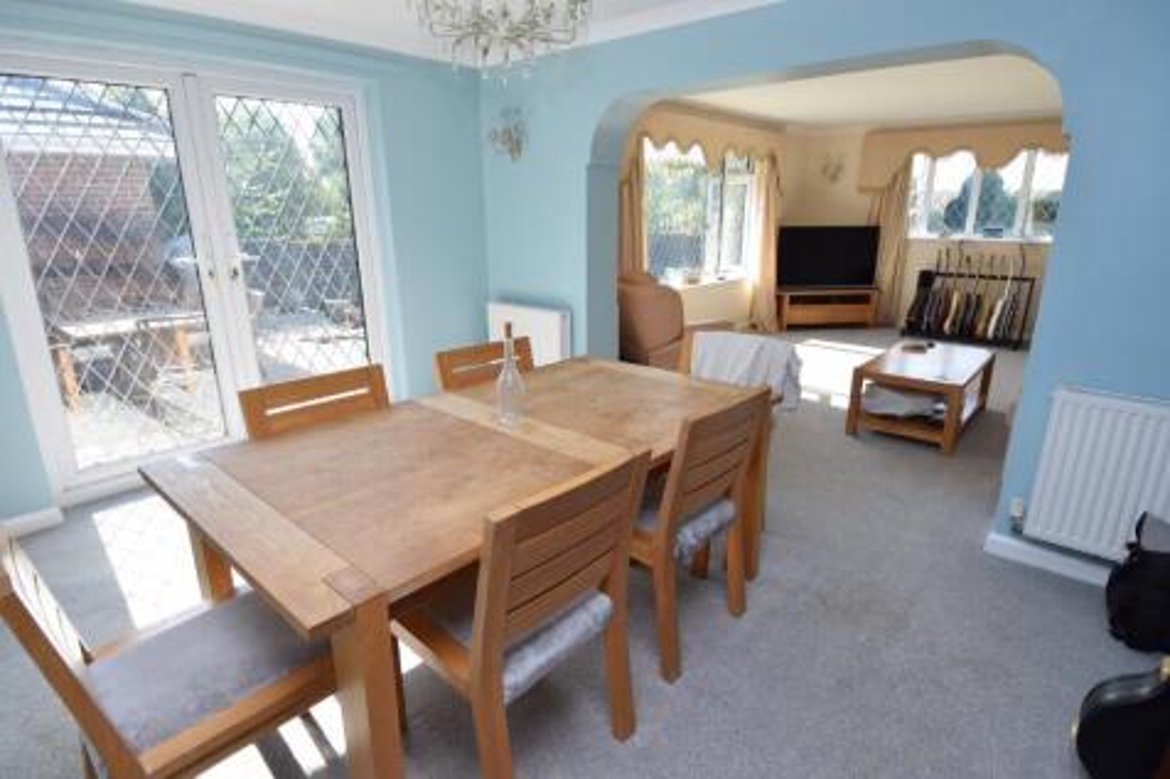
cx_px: 585
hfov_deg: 90.0
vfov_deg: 67.3
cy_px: 390
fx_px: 585
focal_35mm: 18
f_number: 7.1
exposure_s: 1/200
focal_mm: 12
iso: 400
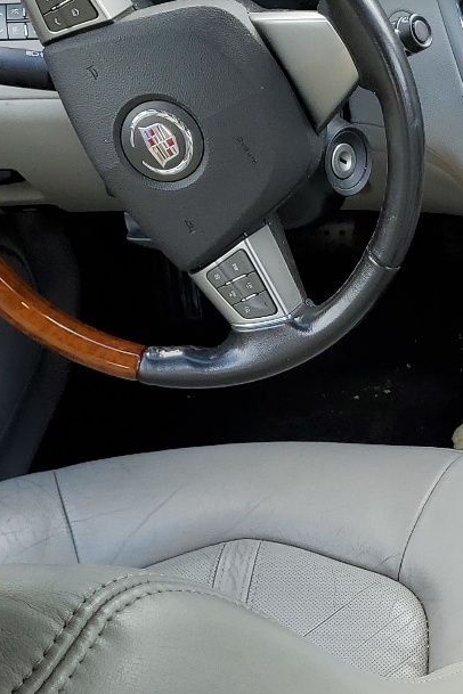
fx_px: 1370
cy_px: 391
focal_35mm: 71
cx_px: 643
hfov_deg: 17.7
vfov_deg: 28.4
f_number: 1.5
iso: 50
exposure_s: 1/159
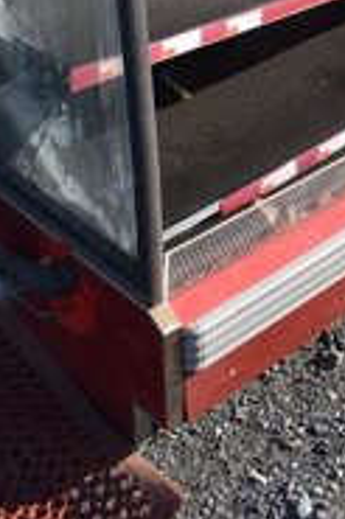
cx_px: 376
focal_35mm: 70
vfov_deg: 25.8
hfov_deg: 18.7
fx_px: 1008
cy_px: -105
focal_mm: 18
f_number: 8
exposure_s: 1/250
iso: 110
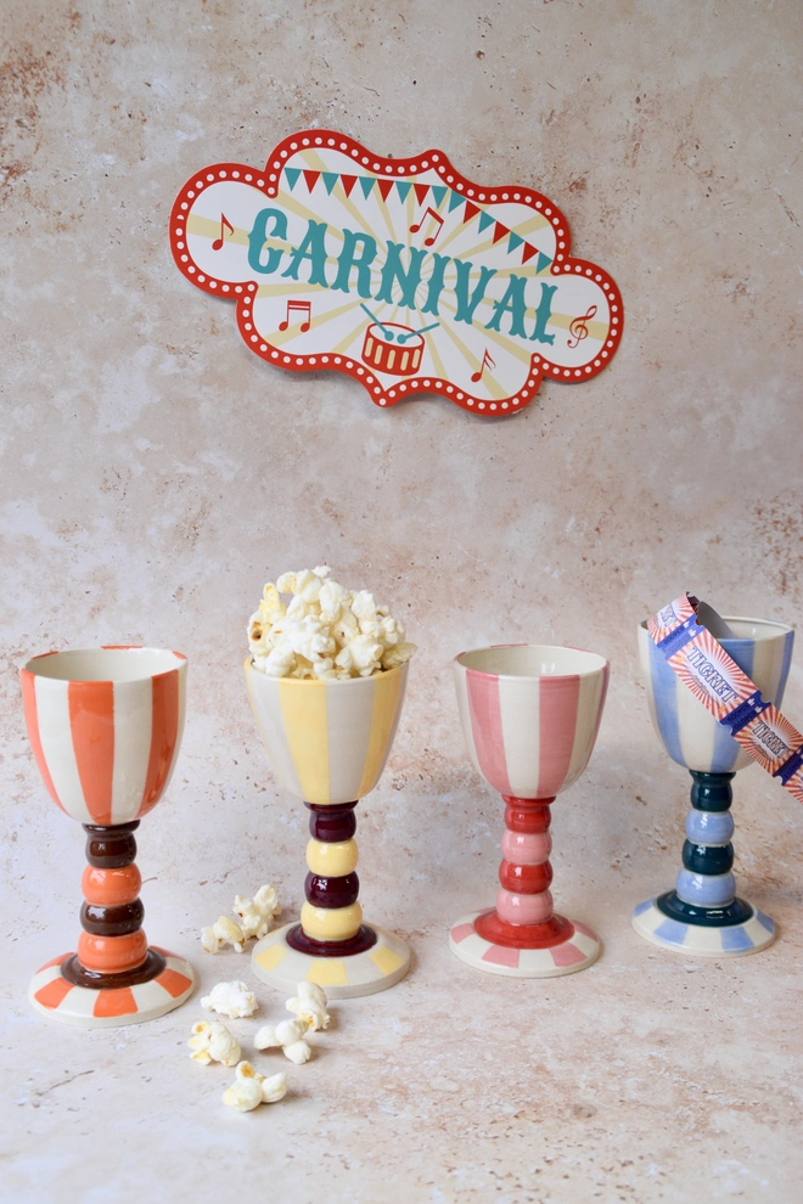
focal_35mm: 42
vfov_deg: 46.4
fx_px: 1405
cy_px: 602
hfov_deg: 31.9
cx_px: 402
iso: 400
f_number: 6.3
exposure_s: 1/160
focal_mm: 28
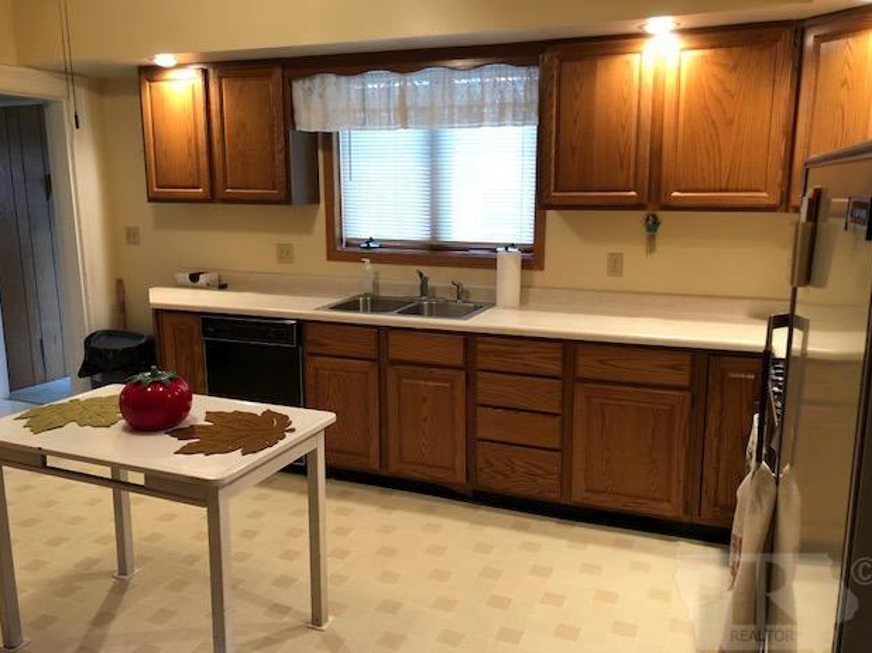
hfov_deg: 61.7
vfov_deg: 48.2
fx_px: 730
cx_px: 437
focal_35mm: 29
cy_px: 326
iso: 64
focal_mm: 3.99
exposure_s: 1/15
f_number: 1.8
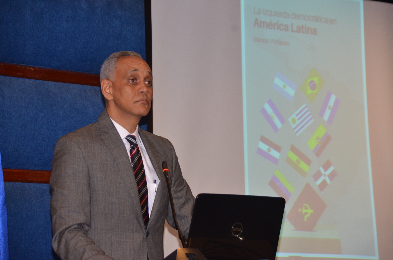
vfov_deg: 8.7
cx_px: 196
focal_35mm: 158
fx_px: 1716
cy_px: 130
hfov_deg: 13.1
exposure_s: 1/60
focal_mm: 105
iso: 800
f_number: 5.6
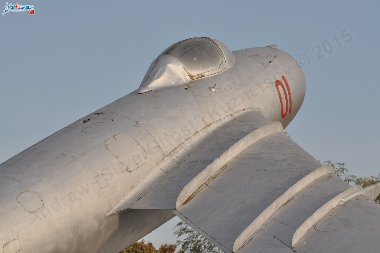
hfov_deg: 11.8
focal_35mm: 174
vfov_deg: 7.9
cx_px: 190
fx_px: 1834
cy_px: 126
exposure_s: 1/400
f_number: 8
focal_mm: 116
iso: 200
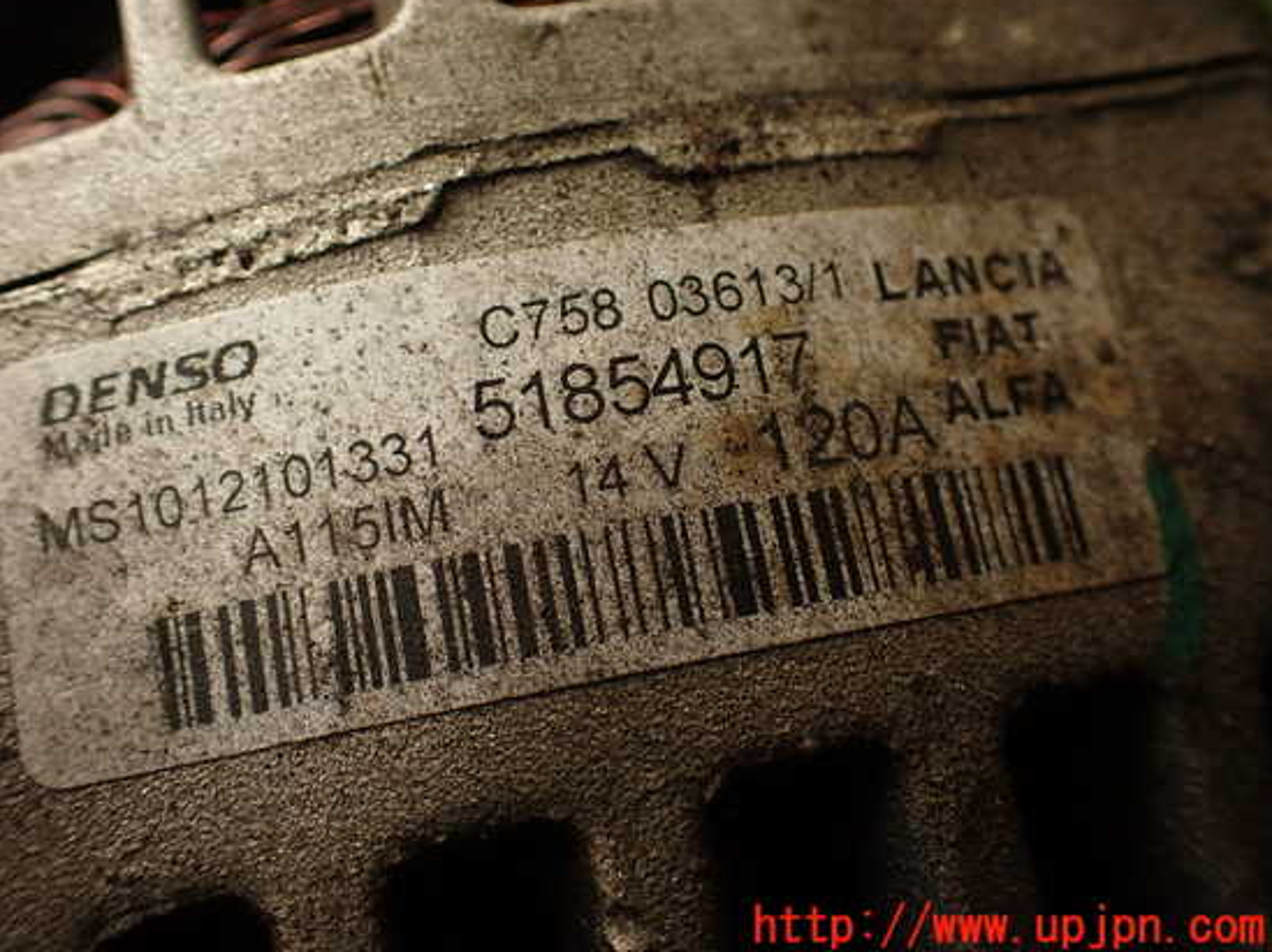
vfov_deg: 40.6
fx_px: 1285
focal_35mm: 35
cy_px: 435
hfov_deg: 52.6
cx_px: 582
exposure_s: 1/30
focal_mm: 5.79
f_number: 2.4
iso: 200
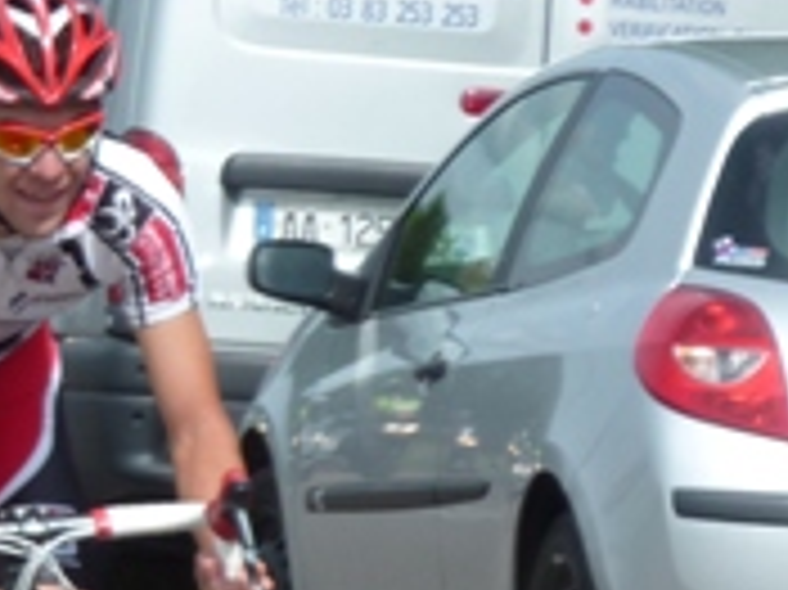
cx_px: -709
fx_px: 12057
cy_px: 473
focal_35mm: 530
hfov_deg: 3.7
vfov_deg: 2.8
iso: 80
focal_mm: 25
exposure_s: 1/250
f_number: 5.5
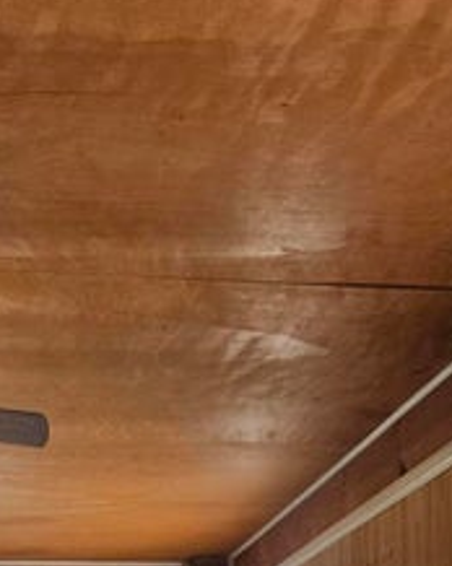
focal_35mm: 66
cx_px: 138
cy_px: 730
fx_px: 1105
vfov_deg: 25.0
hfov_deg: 23.0
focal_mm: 5.4
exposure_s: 1/207
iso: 160
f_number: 1.8
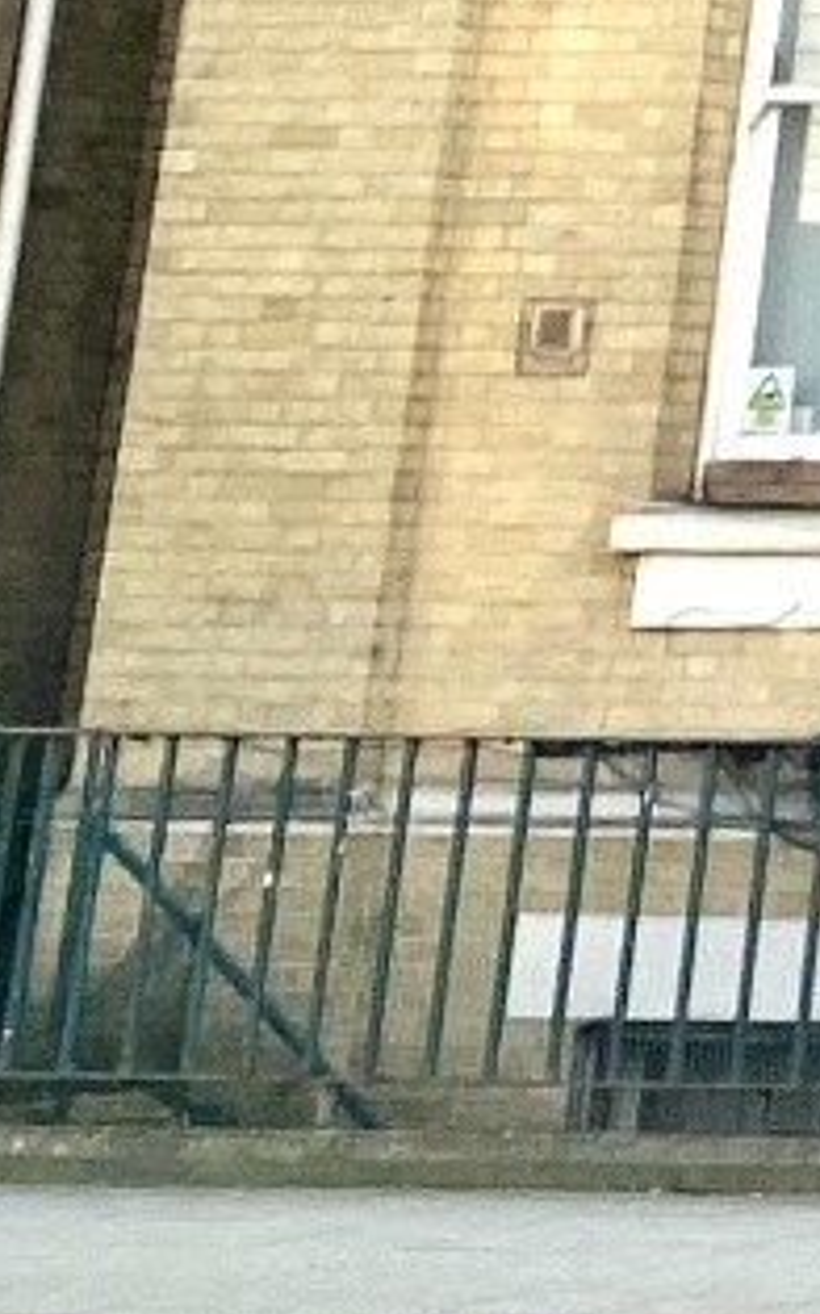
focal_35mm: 180
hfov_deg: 5.7
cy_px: -967
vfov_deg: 11.0
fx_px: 6442
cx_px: 3790
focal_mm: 4.25
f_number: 1.8
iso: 25
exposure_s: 1/683
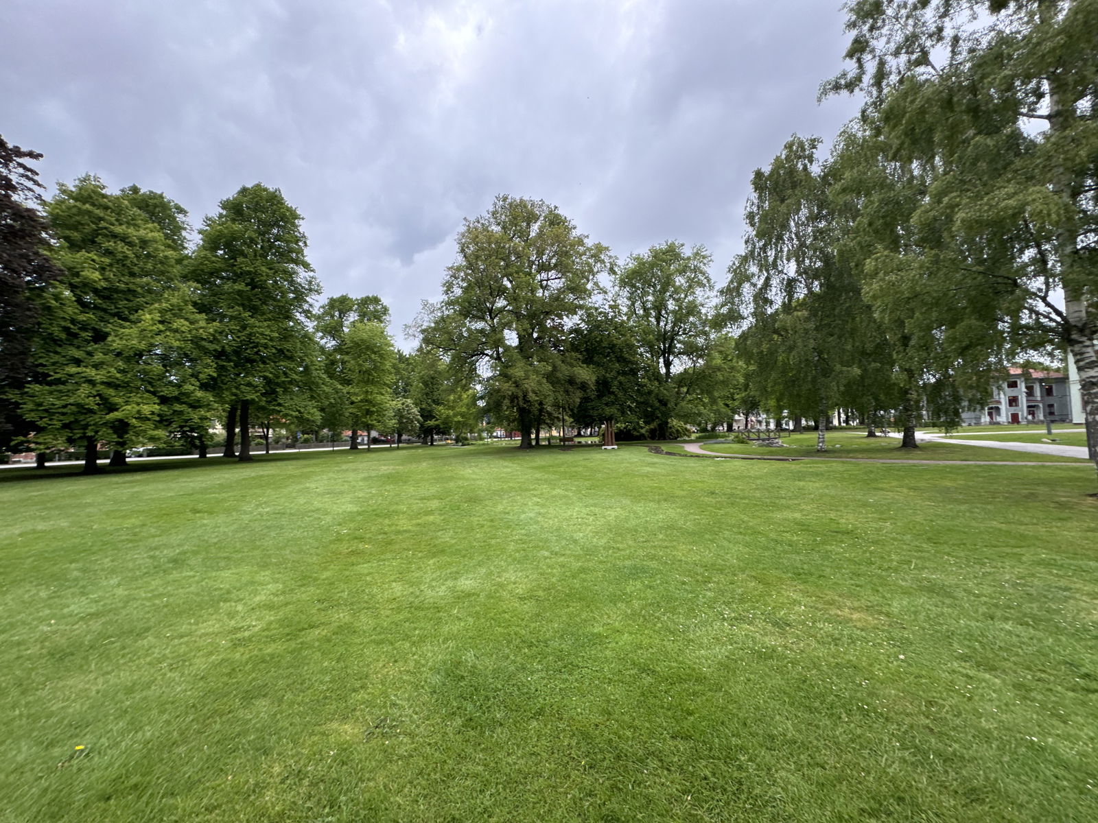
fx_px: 444
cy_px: 412
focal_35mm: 14
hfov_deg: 102.1
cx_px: 549
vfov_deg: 85.7
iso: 40
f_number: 2.2
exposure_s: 1/237
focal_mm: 2.22
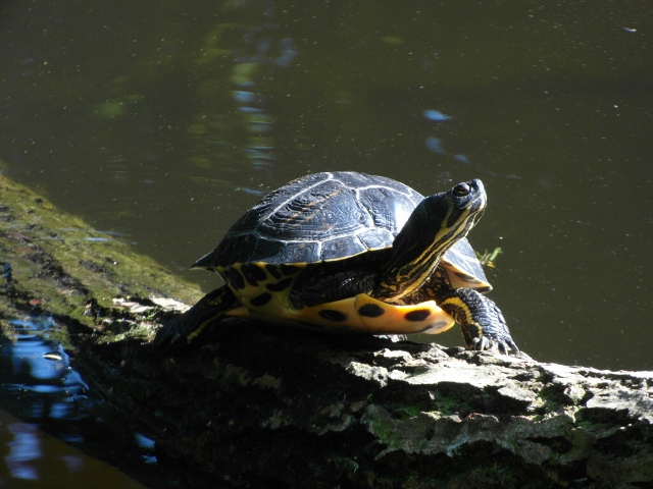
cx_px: 326
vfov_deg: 3.1
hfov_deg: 4.1
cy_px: 244
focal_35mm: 483
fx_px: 9111
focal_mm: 86.1
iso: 200
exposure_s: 1/90
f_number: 5.9
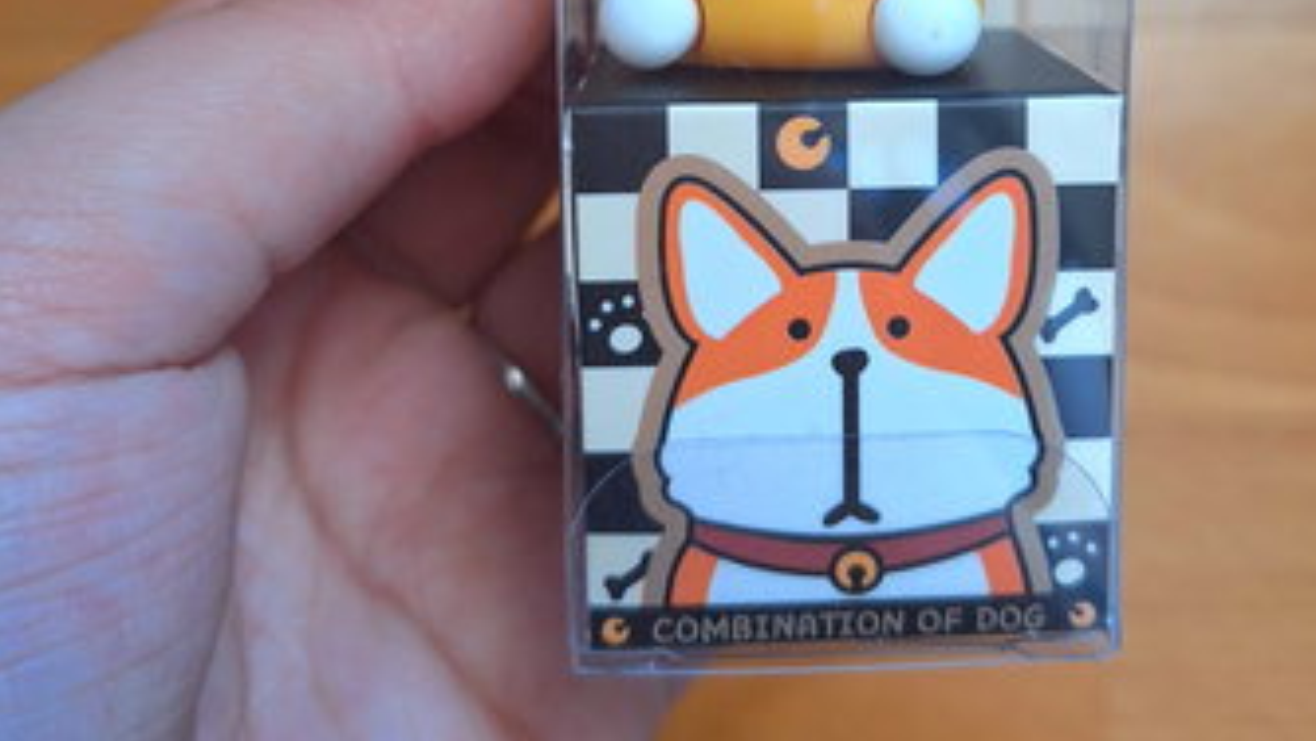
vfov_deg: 28.2
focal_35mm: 40
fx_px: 1396
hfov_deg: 50.2
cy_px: 30
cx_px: 780
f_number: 1.8
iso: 200
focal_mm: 5.54
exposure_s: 1/50
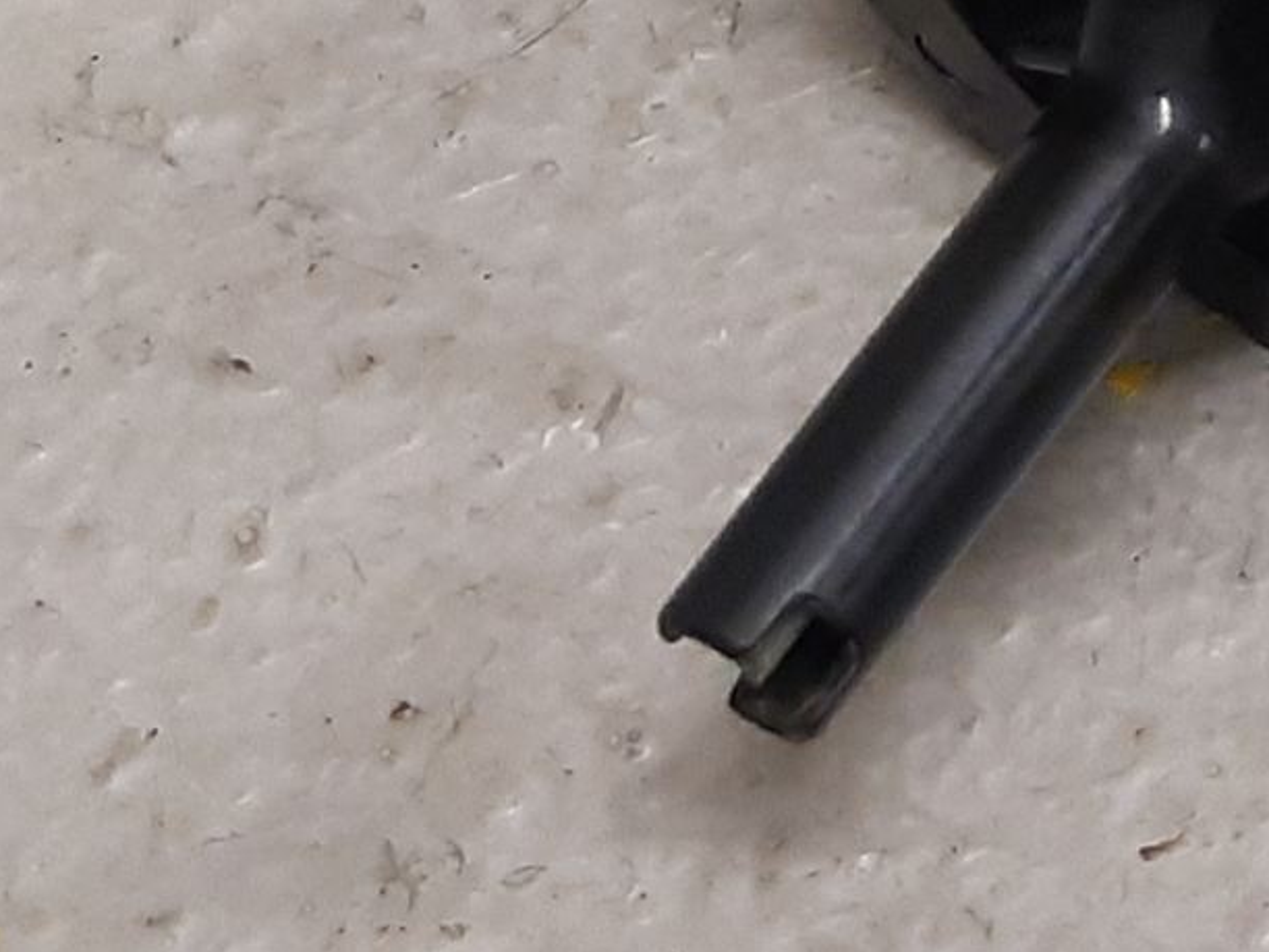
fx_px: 3189
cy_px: -467
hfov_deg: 20.9
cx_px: 1551
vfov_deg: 15.7
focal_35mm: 87
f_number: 1.7
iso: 160
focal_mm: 3.93
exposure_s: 1/50
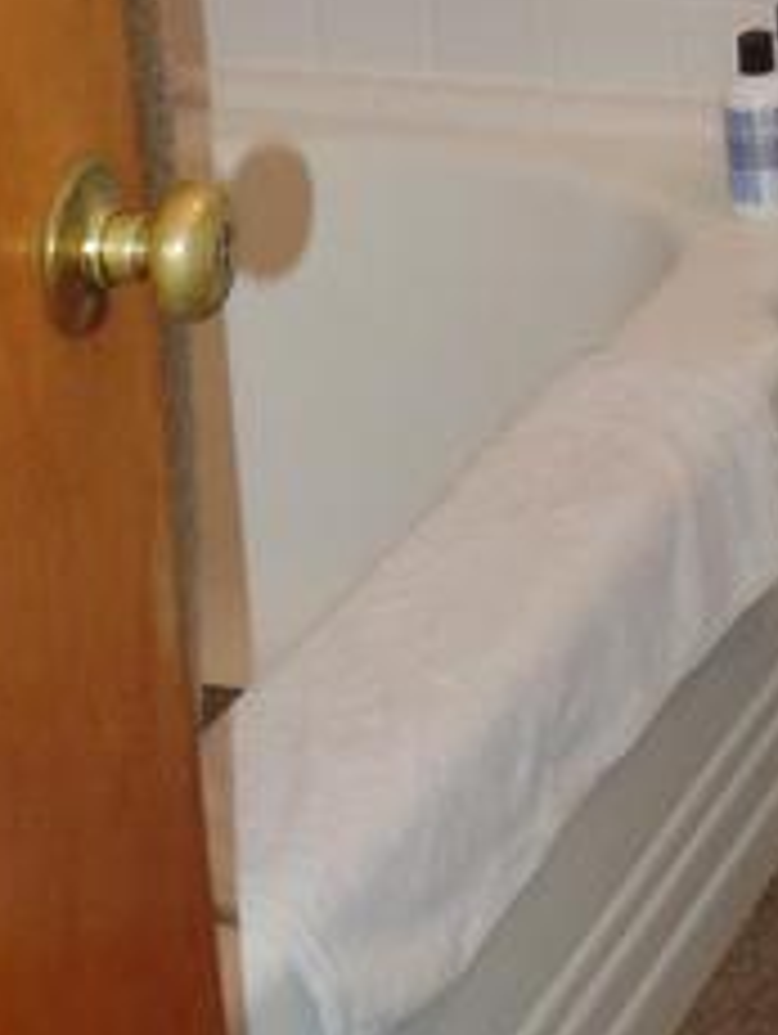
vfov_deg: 17.0
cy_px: -342
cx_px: 1115
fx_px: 3230
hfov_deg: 13.1
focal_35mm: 108
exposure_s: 1/30
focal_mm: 4.1
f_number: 2.8
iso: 100
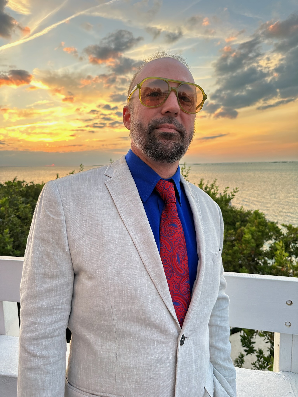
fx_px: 275
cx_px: 149
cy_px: 198
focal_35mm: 24
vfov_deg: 71.6
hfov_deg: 56.8
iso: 80
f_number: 1.78
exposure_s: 1/176
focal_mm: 6.86
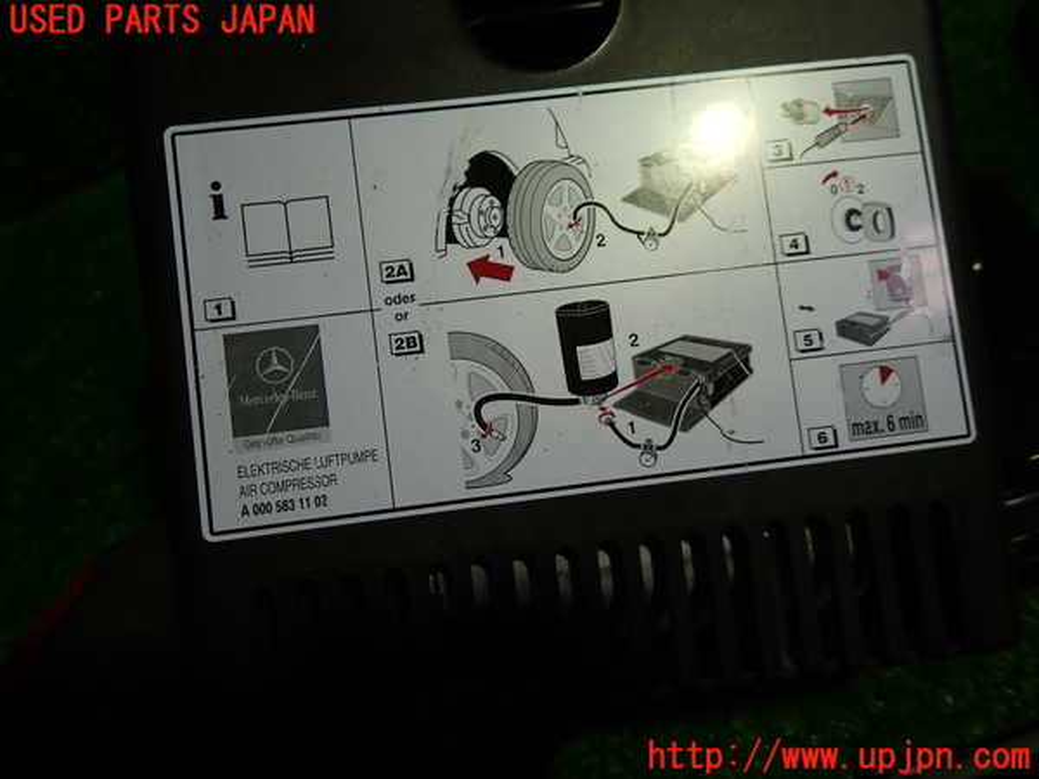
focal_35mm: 25
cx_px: 520
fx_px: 750
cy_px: 390
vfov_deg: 54.9
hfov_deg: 69.4
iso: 100
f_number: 2
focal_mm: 4.5
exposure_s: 1/100
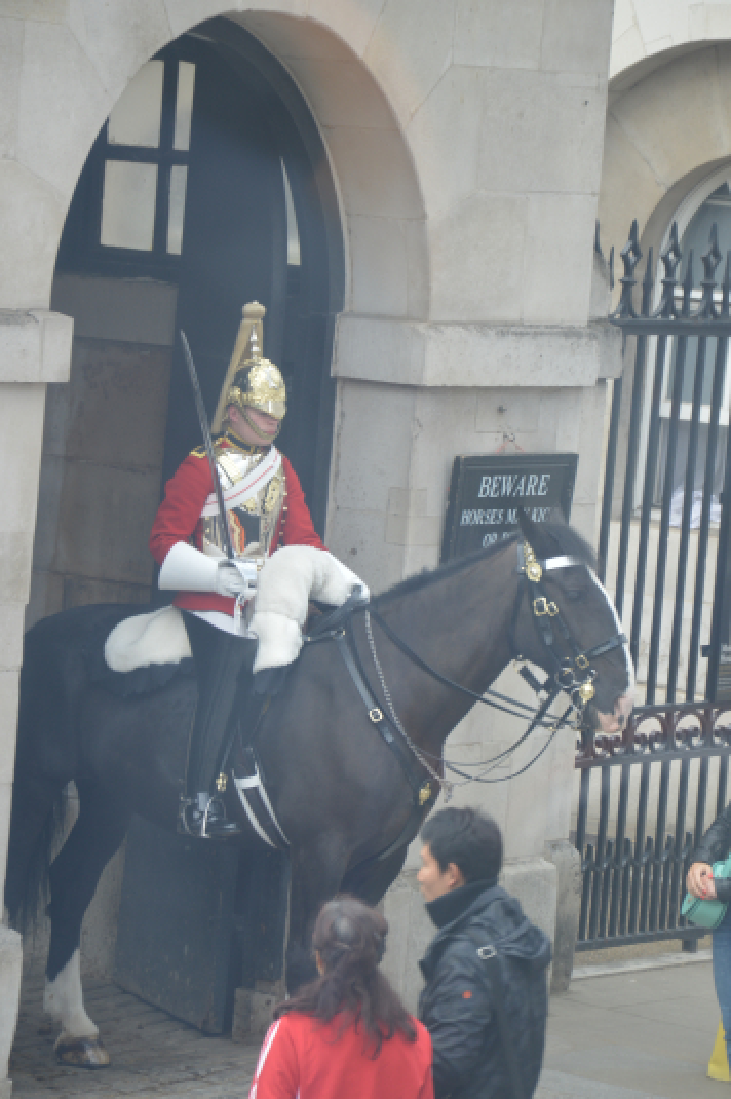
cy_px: 536
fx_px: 5384
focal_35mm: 177
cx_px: 395
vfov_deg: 11.6
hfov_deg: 7.8
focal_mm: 105
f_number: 5.6
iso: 110
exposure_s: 1/125
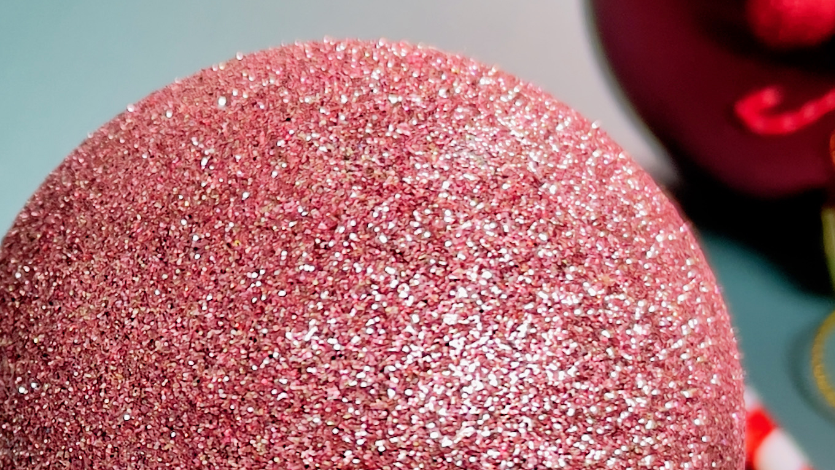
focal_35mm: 84
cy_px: 538
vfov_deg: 14.0
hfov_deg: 24.5
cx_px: 64
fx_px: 1860
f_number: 1.6
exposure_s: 1/60
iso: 160
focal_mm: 4.2
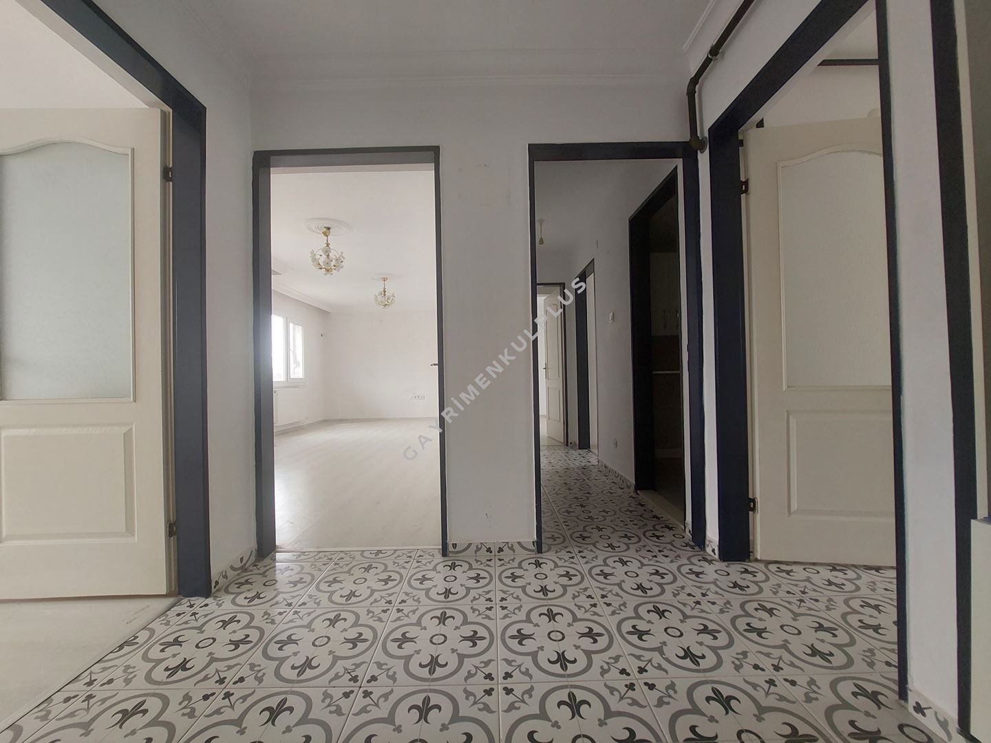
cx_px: 496
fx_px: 372
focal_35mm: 13
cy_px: 372
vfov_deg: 89.9
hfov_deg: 106.2
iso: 50
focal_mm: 1.74
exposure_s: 1/50
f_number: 2.2
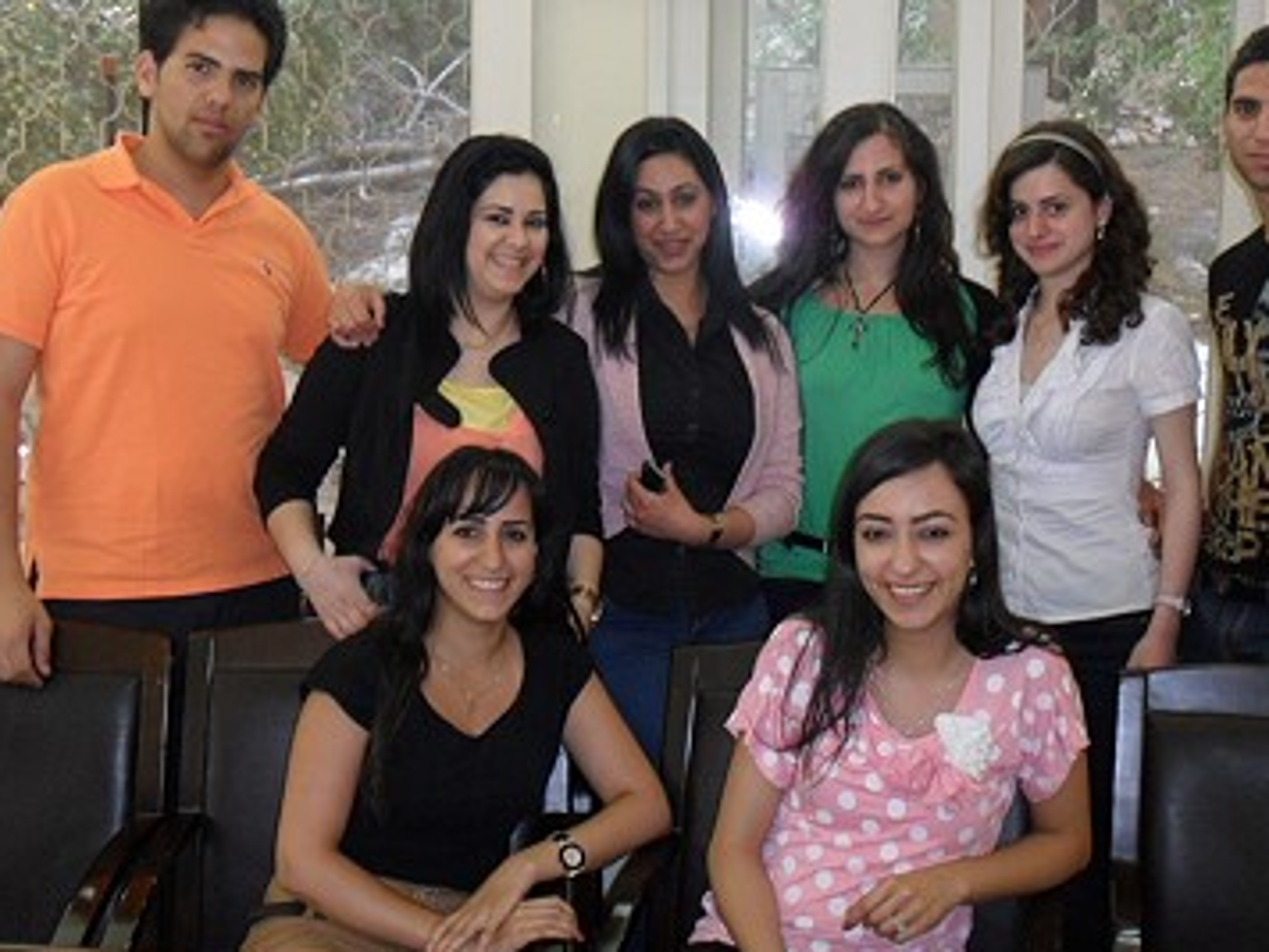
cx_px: 649
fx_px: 1906
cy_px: 440
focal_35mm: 52
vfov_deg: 28.0
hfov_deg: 36.8
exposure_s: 1/45
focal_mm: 6.6
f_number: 4
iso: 200
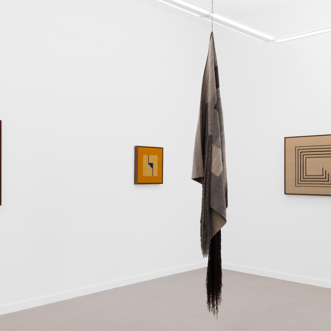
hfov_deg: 40.0
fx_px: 454
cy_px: 173
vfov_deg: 40.0
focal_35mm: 42
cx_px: 146
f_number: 11
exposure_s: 1/4
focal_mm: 31
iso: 125
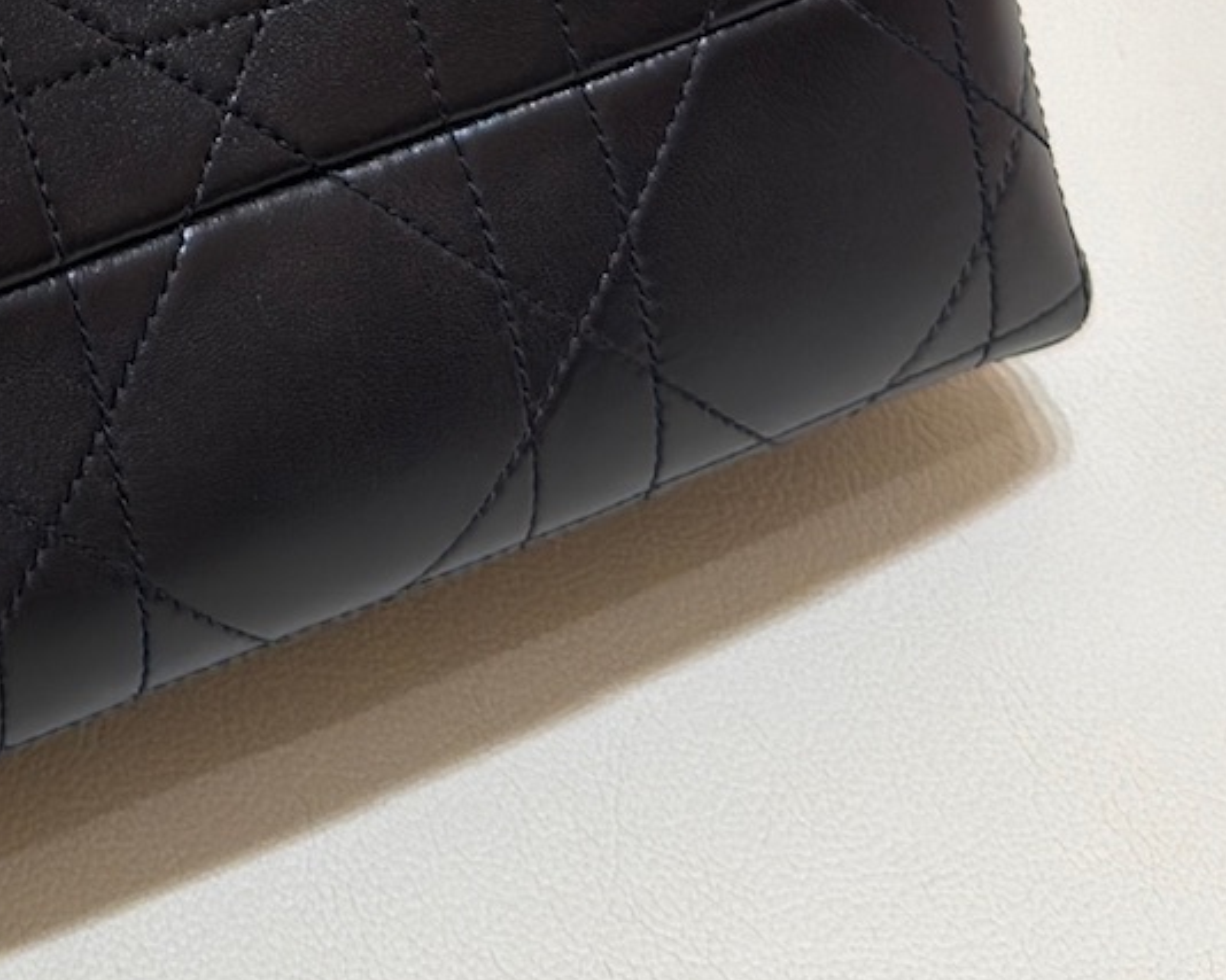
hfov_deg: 14.3
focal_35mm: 131
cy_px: -1262
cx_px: -184
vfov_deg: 10.4
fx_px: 4752
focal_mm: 6.76
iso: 64
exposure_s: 1/163
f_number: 1.78
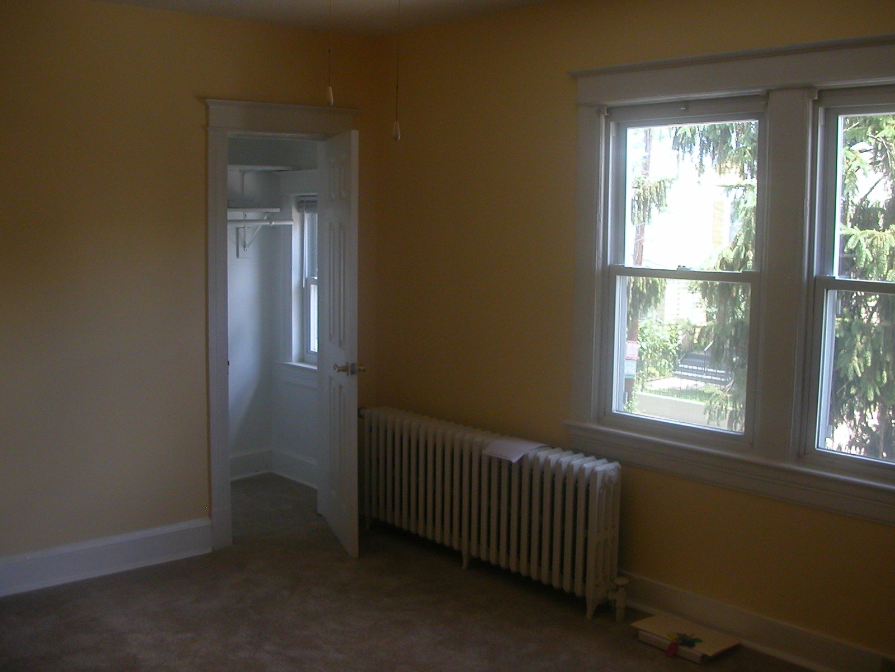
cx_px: 448
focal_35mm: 37
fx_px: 957
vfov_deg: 38.7
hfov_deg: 50.1
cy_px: 336
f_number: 2.7
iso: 100
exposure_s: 1/113
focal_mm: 5.6
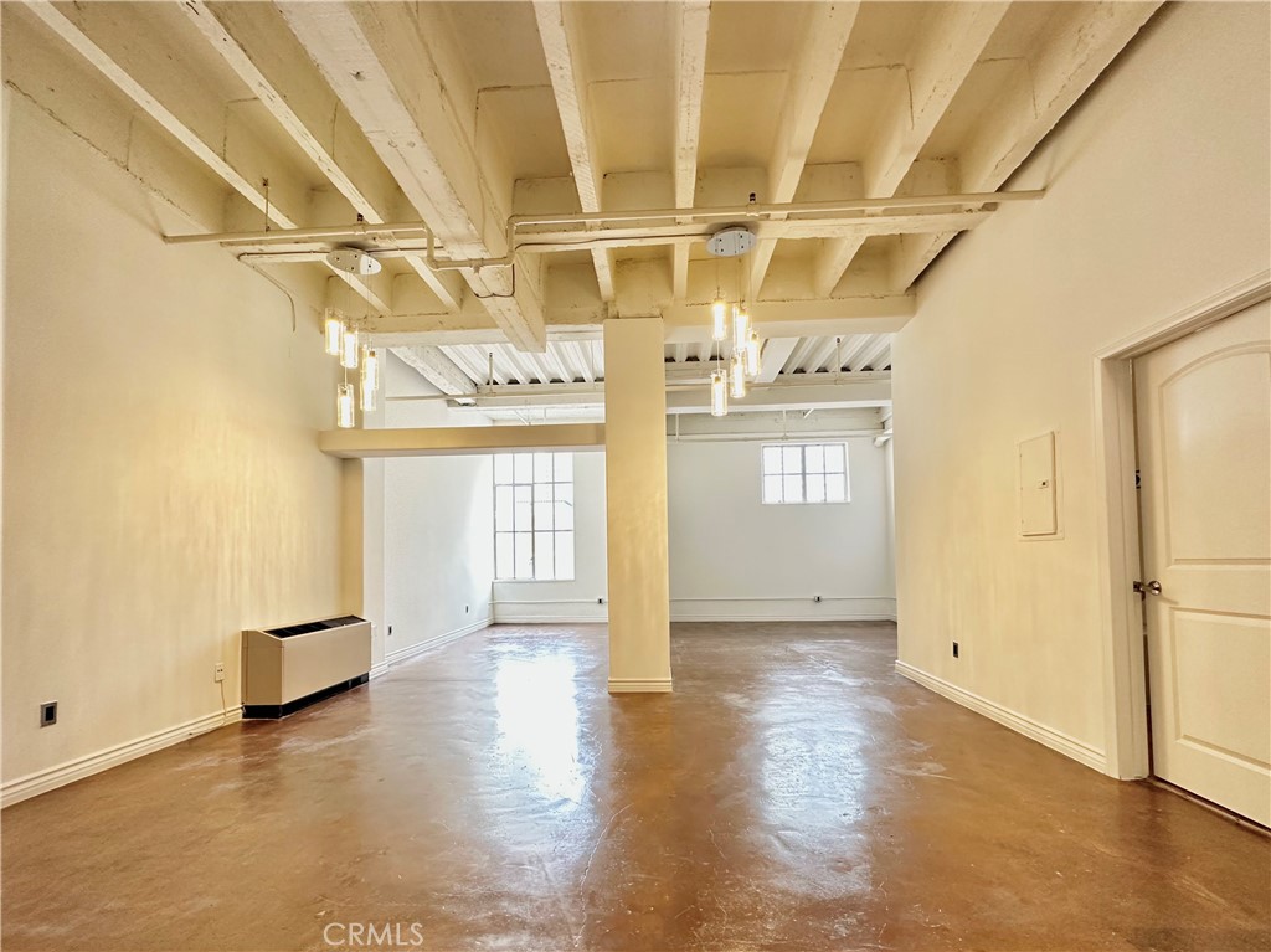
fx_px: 514
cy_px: 476
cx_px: 636
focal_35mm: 14
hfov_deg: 102.1
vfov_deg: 85.6
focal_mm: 2.22
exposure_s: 1/60
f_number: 2.2
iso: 320
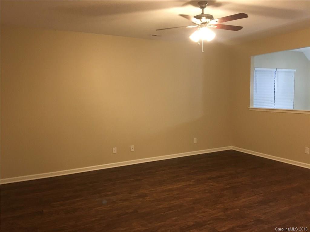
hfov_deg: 61.7
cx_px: 155
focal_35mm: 29
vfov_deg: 48.2
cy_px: 116
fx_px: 260
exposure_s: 1/30
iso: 160
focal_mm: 4.15
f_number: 2.2
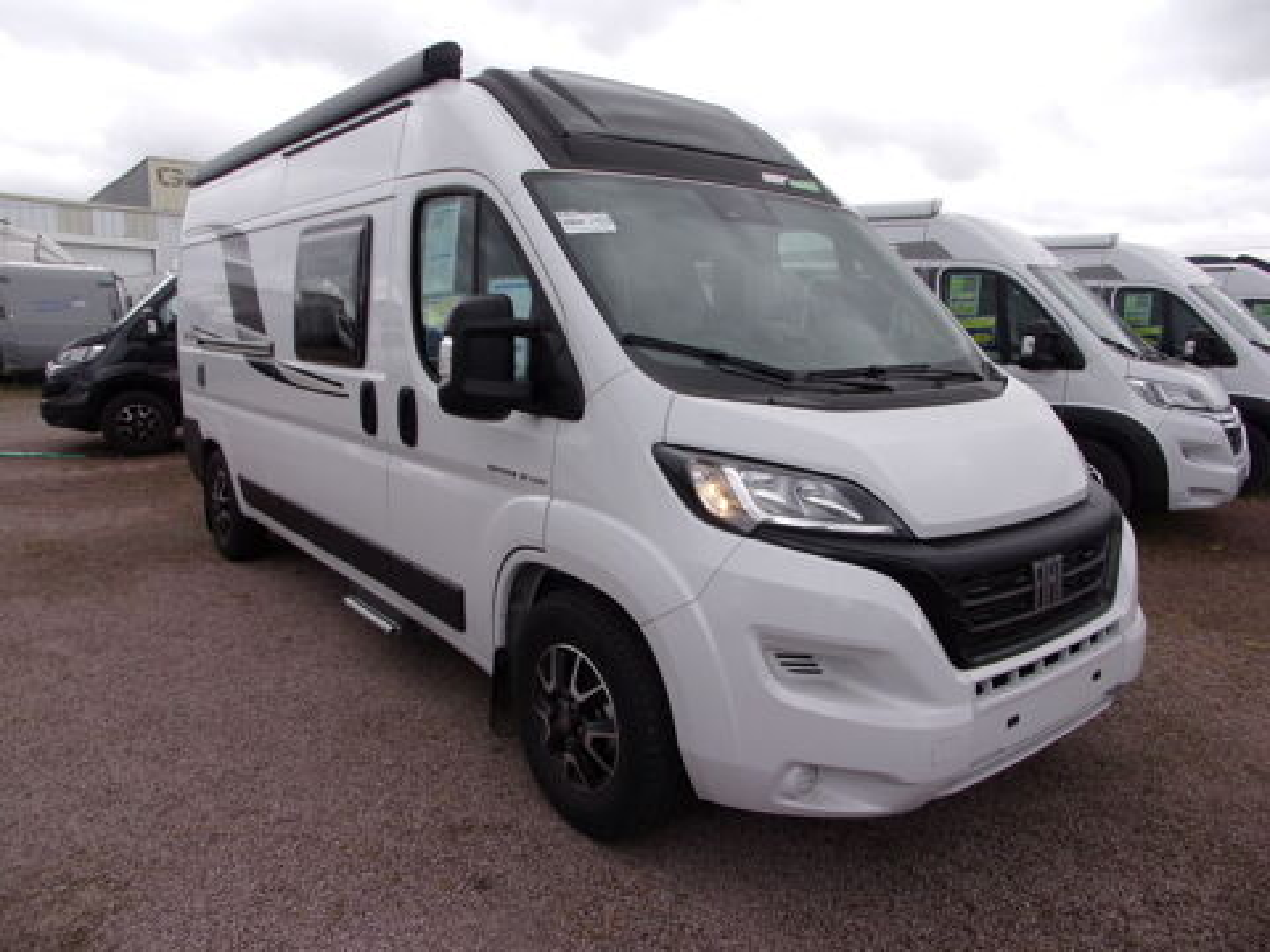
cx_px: 635
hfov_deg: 69.4
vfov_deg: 54.9
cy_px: 476
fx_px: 917
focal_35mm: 25
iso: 80
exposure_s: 1/320
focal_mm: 4.5
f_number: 3.6
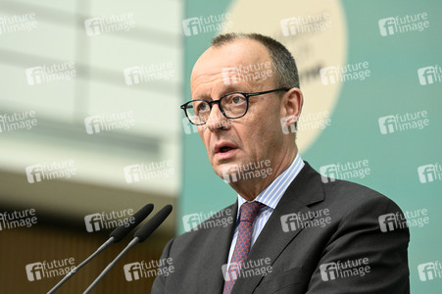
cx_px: 221
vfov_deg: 6.9
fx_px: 2454
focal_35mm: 200
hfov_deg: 10.3
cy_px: 147
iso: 5000
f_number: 4.5
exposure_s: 1/640
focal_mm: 200
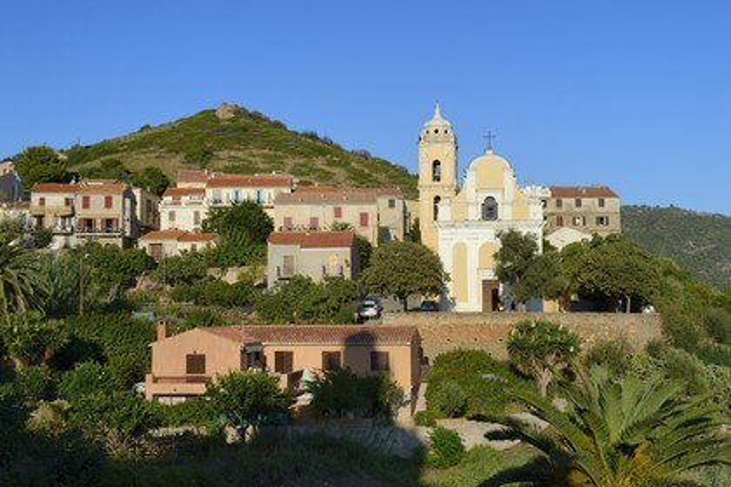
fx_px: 975
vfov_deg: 28.1
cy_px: 244
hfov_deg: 41.1
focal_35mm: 48
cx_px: 366
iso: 200
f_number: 14
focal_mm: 48
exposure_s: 1/250
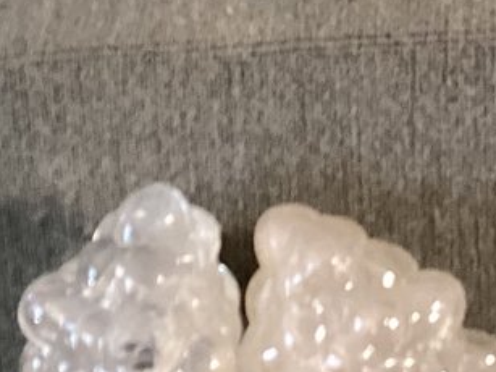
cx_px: 536
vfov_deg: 9.0
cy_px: -412
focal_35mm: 153
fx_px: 2191
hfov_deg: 12.7
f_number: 2.4
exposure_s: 1/60
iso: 250
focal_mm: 3.3
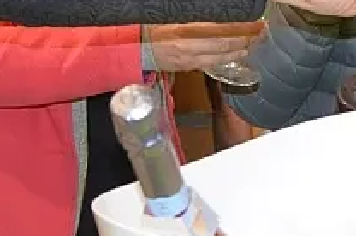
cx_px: 175
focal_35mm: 173
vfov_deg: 7.8
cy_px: -72
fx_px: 1708
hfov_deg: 11.9
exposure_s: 1/60
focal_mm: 30
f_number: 4.2
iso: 1000
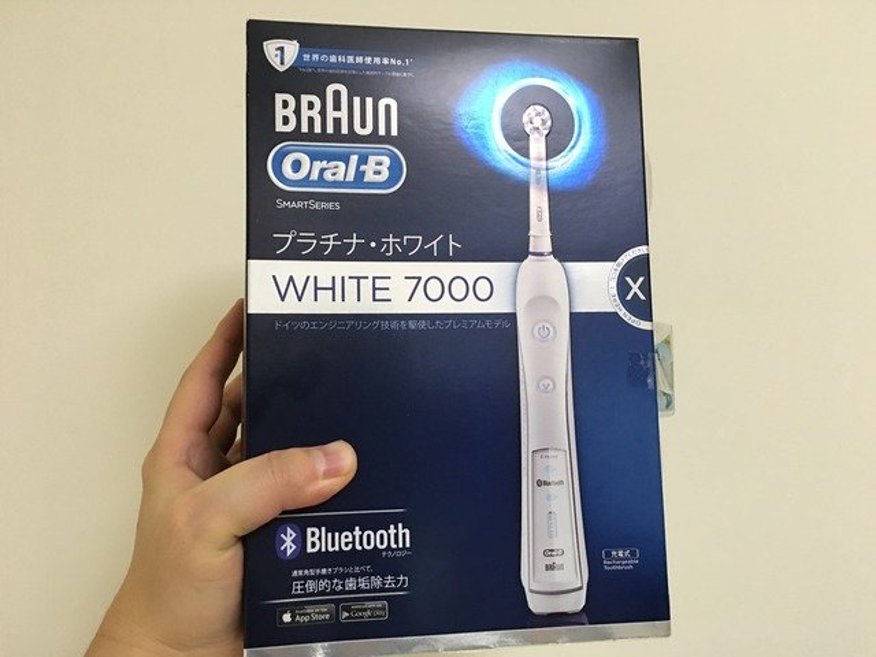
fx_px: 734
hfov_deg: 61.7
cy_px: 328
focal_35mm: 29
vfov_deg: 48.2
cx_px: 438
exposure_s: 1/10
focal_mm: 4.2
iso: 100
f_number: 2.2
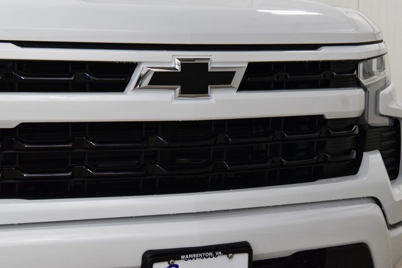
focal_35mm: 84
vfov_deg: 16.2
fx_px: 938
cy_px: 116
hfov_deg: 24.2
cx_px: 197
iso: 1600
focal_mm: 48
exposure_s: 1/60
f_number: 7.1
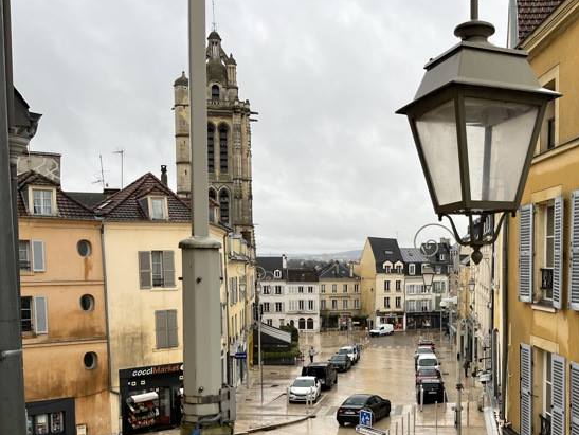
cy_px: 297
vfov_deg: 37.3
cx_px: 406
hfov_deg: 47.8
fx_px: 636
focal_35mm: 38
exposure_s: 1/289
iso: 40
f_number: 1.6
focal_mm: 5.1
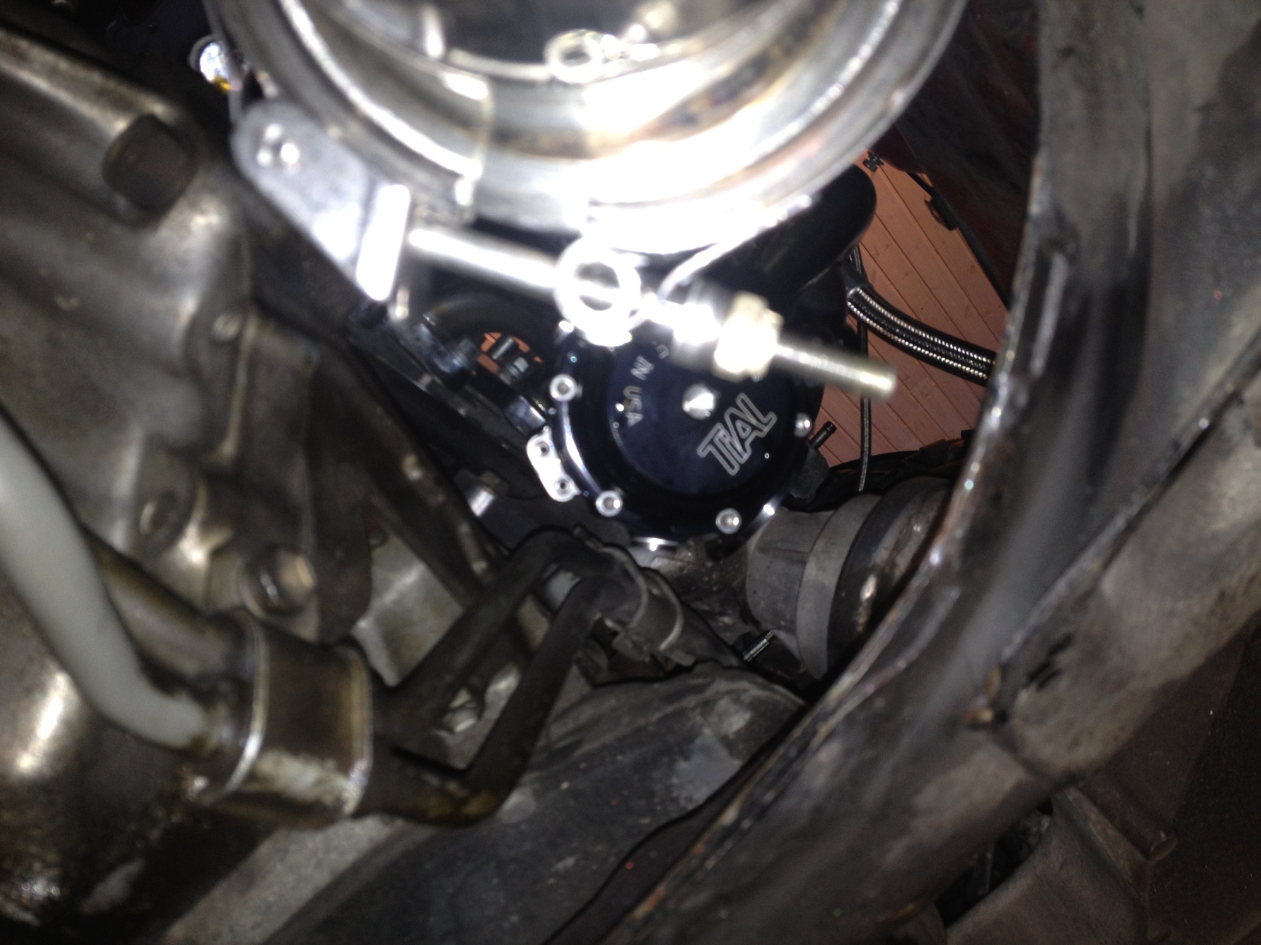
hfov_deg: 52.6
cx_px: 630
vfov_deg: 40.7
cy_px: 472
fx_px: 1275
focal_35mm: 35
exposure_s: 1/20
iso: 80
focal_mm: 4.28
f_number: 2.4
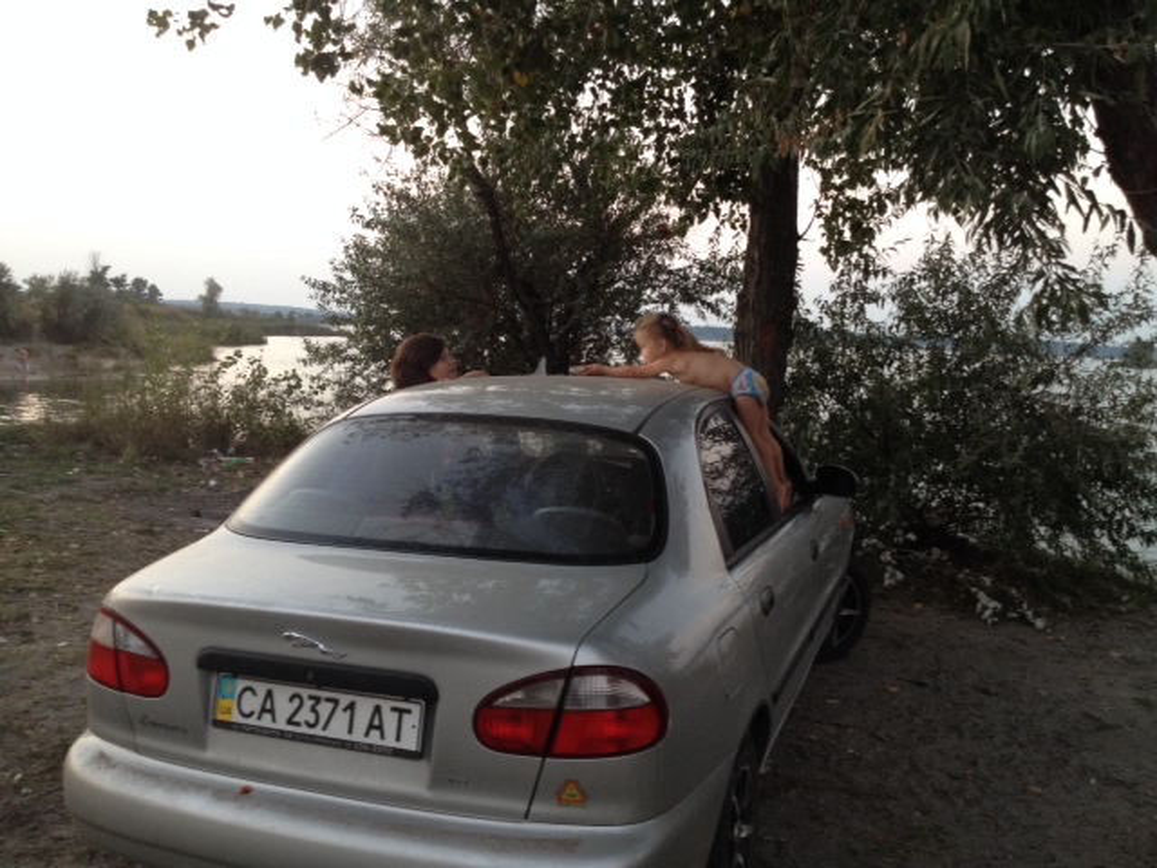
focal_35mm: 35
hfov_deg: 52.6
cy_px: 434
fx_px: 1170
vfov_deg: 40.7
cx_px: 578
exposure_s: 1/20
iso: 125
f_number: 2.4
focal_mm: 4.28
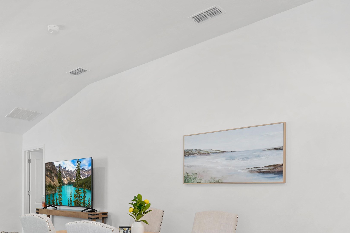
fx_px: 311
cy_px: 196
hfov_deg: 57.9
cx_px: 129
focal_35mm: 32
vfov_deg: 39.1
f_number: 8
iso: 100
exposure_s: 1
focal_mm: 17
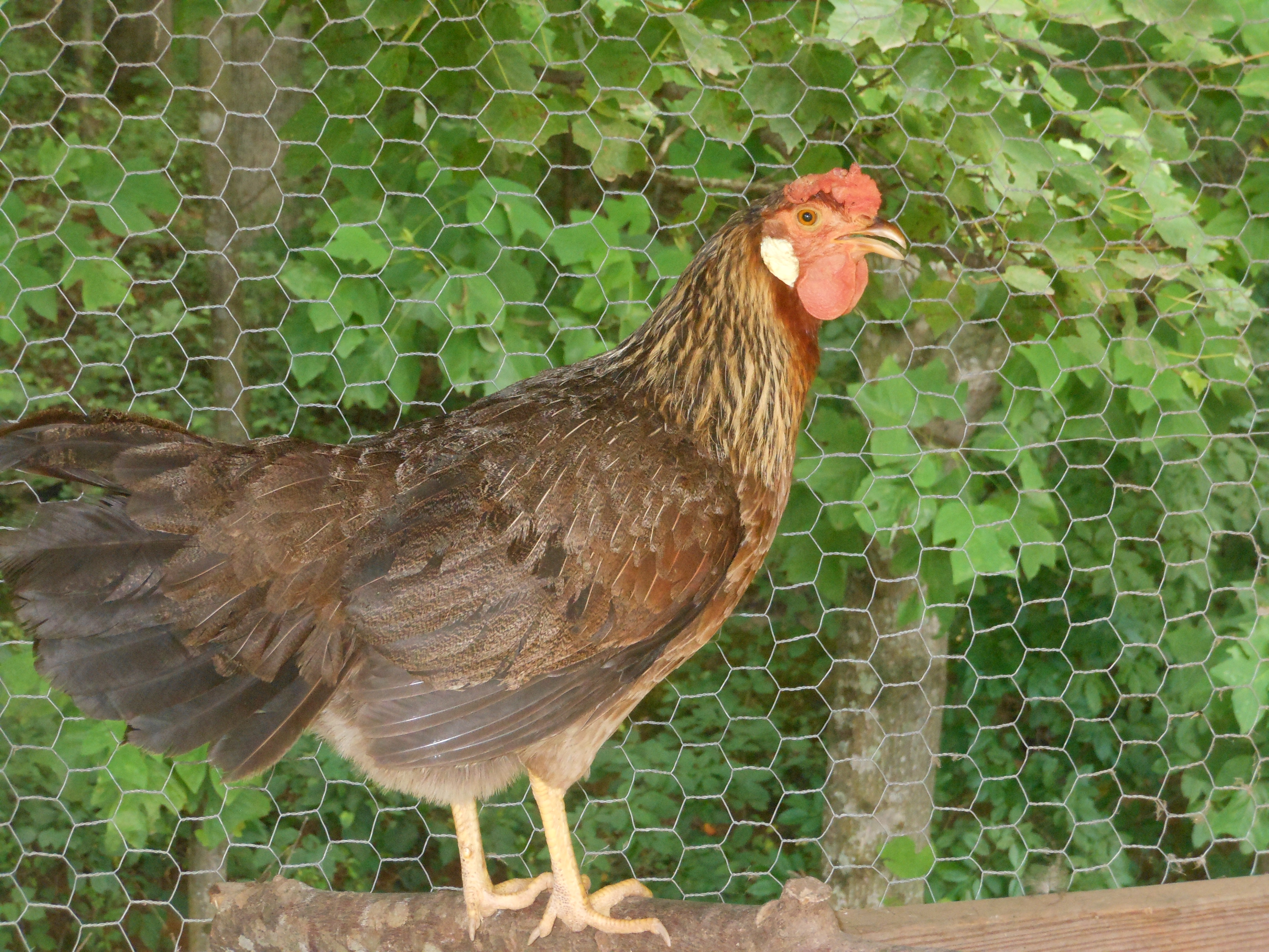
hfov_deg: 19.3
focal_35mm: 102
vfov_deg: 14.5
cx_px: 634
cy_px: 476
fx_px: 3739
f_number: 5.4
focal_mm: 18.3
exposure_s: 1/60
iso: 500
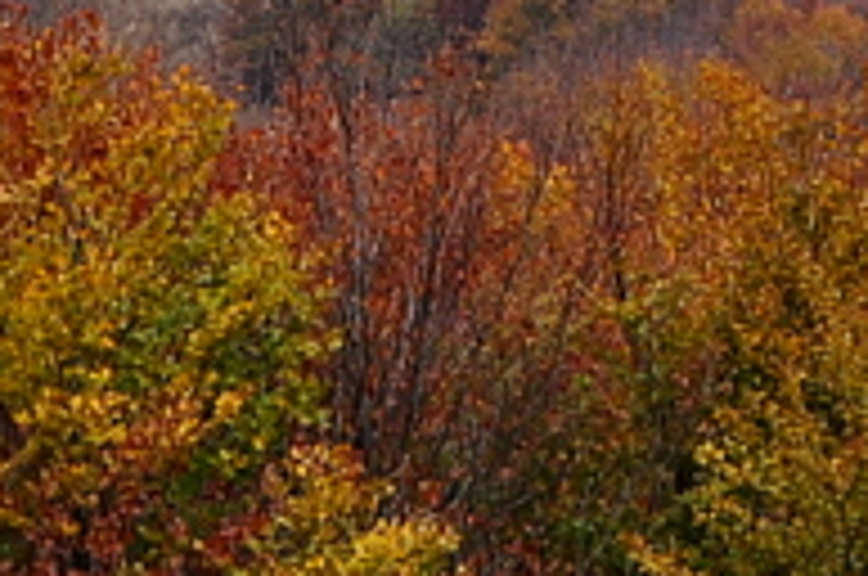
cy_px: -236
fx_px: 11650
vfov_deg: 2.8
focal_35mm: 484
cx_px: -774
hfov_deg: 4.2
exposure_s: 1/250
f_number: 8
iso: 400
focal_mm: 52
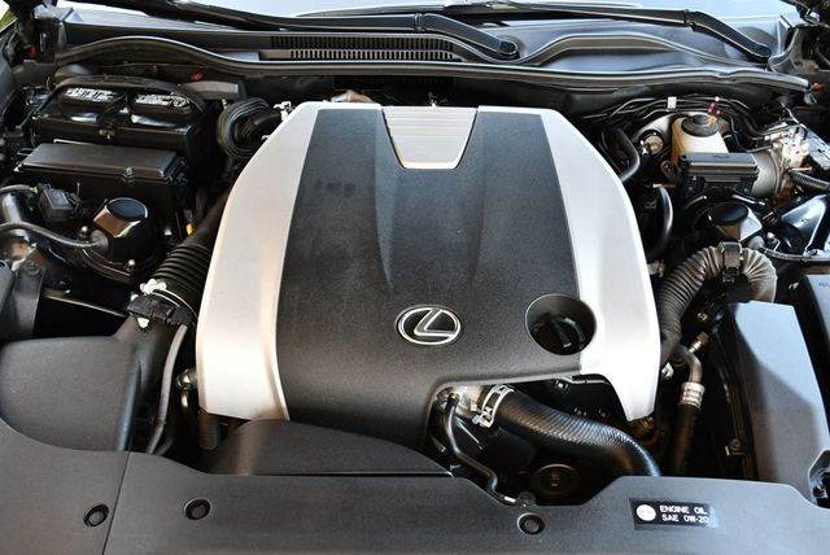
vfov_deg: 30.6
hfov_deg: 44.5
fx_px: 1015
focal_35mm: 44
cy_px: 278
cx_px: 415
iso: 800
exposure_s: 1/125
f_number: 3.8
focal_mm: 22
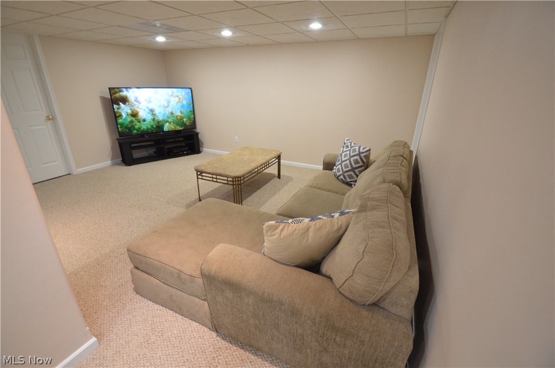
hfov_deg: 100.5
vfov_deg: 77.2
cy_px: 184
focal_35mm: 15
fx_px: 231
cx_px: 278
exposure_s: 1/60
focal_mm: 10
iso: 1250
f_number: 3.5
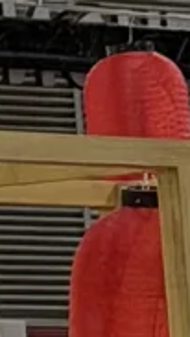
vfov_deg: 5.2
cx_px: -1083
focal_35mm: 411
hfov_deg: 2.7
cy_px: -201
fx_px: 3679
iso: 100
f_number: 1.78
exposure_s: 1/100
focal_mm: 6.76
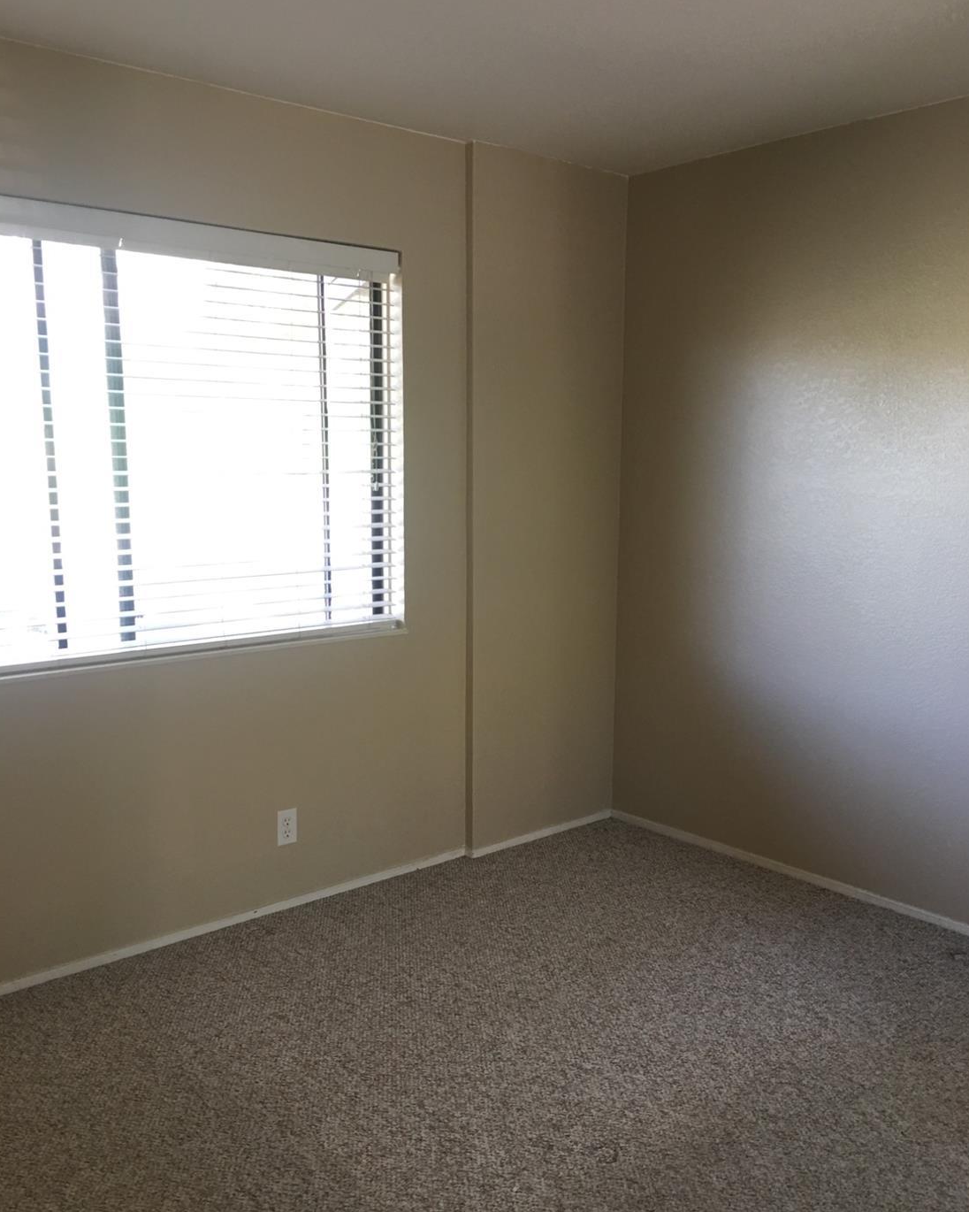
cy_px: 645
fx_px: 1111
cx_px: 488
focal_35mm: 31
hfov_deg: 47.1
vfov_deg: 57.1
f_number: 2.2
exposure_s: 1/15
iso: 40
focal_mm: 4.15
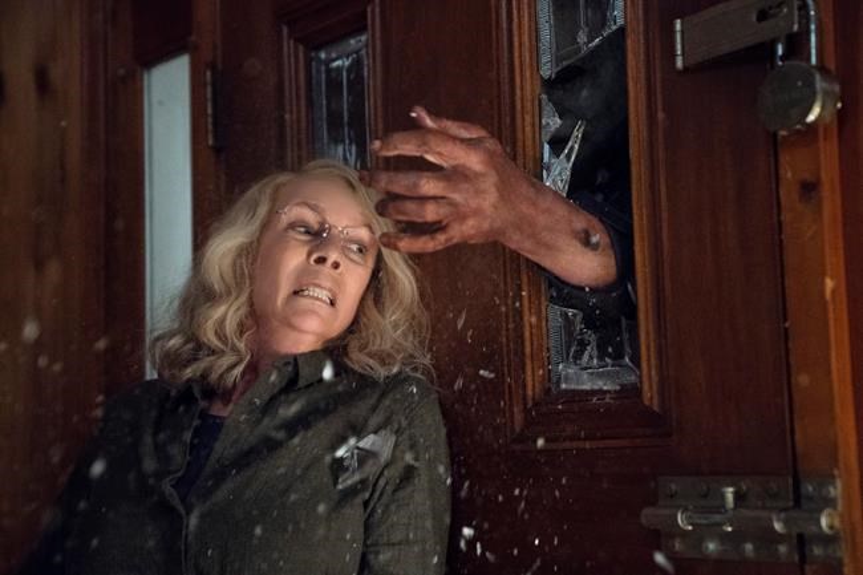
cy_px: 288
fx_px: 1654
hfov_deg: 29.3
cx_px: 432
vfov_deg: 19.7
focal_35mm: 69
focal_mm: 69
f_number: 3.2
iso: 12800
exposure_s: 1/400
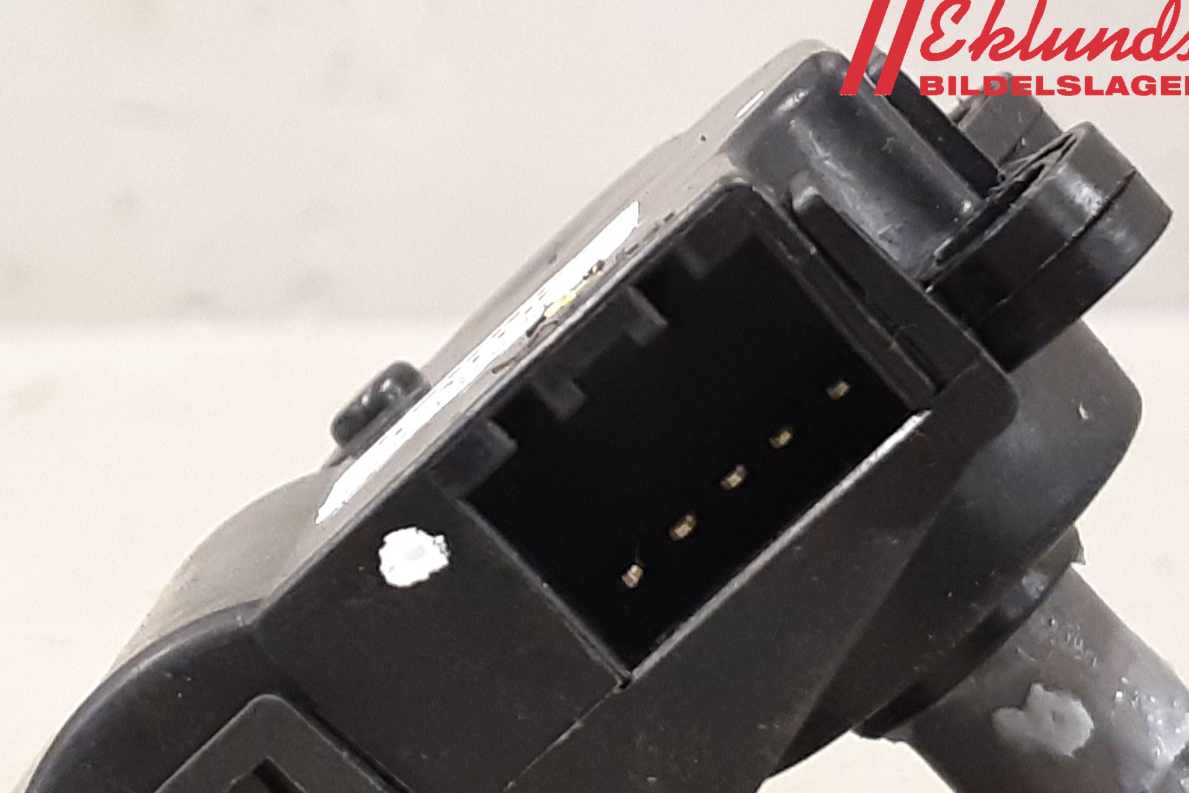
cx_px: 593
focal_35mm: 28
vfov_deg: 46.3
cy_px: 455
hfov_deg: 65.5
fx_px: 925
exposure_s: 1/33
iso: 250
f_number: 1.7
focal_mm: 3.93
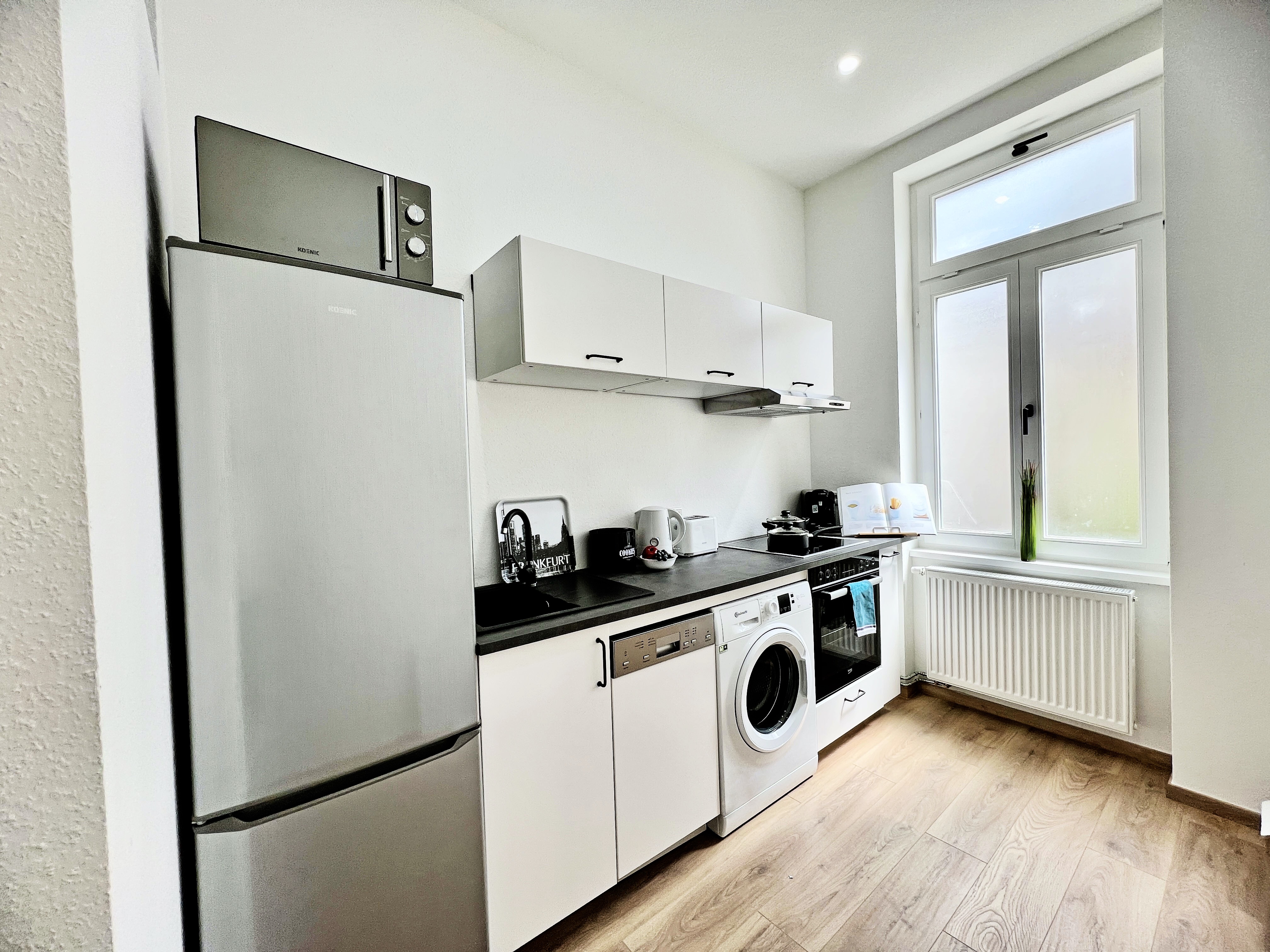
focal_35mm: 13
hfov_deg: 106.2
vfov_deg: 89.9
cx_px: 635
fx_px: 477
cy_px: 476
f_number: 1.8
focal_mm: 1.57
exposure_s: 1/132
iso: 32
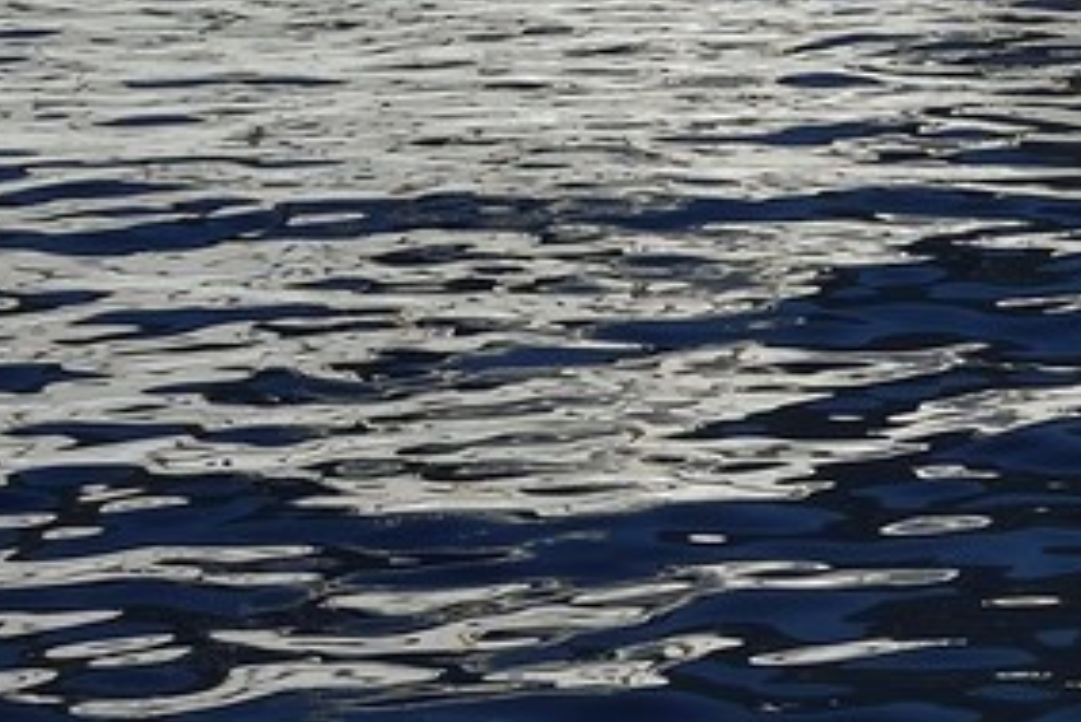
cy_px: -814
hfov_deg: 9.8
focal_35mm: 192
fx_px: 5768
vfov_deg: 6.9
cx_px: 2265
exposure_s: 1/160
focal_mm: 34
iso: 200
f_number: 18
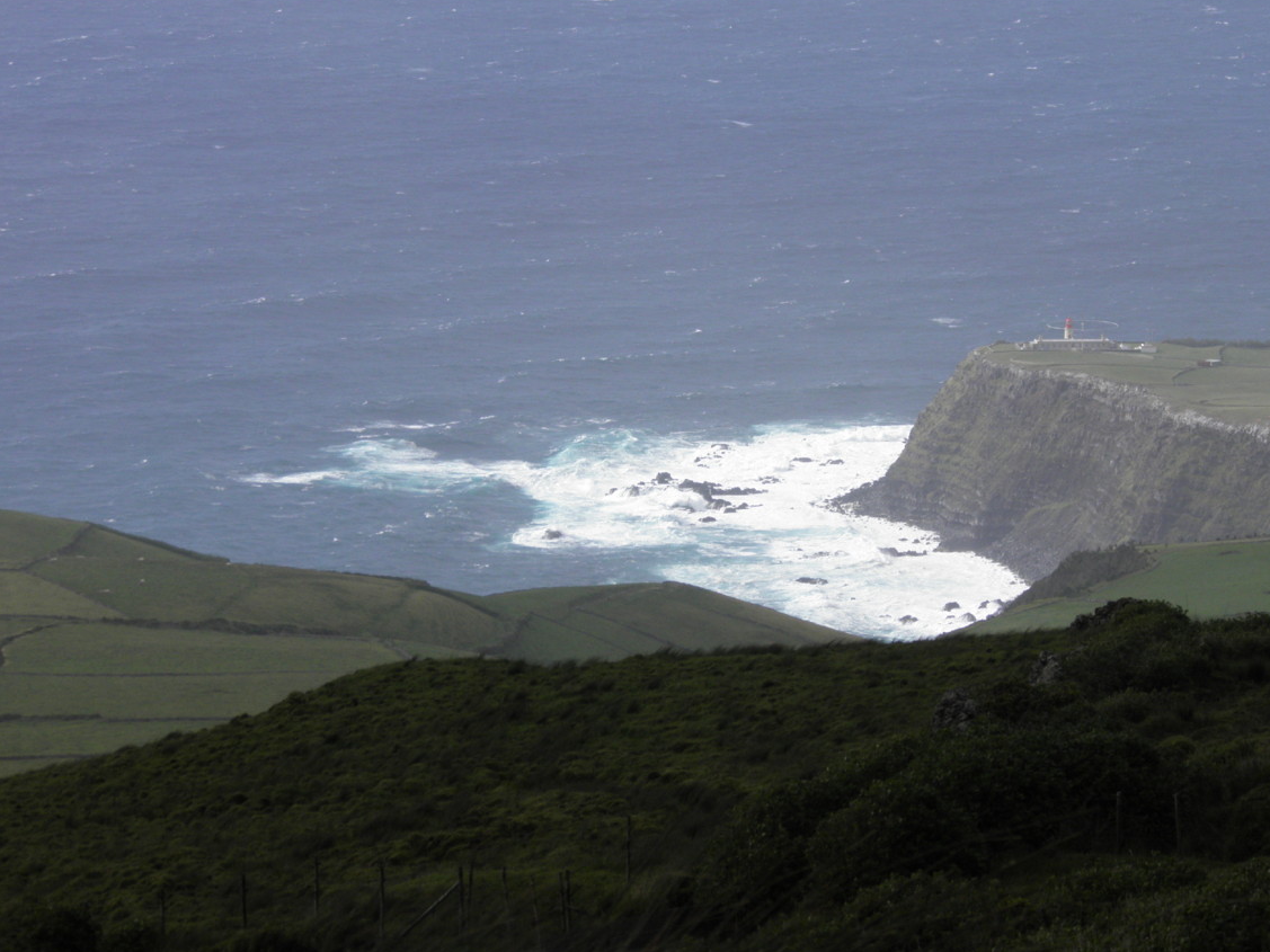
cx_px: 702
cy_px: 488
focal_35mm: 184
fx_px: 6750
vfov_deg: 8.1
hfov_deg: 10.7
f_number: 5.7
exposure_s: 1/320
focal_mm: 29.2
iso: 50
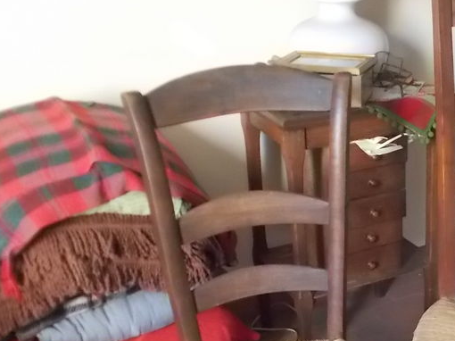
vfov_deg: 28.1
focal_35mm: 51
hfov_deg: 35.2
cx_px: 415
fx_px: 670
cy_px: 260
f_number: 3.2
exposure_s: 1/40
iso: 640
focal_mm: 4.6
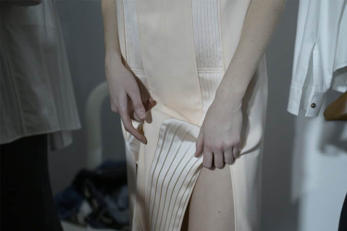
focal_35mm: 35
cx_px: 174
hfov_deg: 54.5
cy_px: 116
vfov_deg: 37.8
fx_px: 337
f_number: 1.4
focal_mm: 35
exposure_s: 1/1000
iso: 500
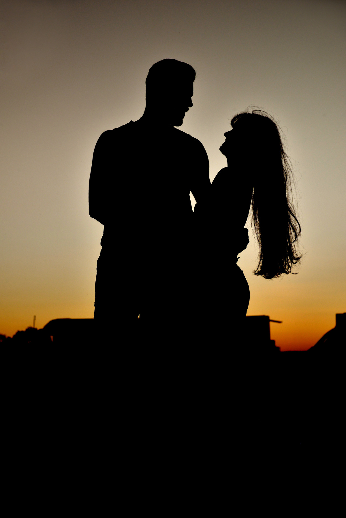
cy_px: 259
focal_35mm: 100
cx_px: 173
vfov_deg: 20.4
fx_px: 1440
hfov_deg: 13.7
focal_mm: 100
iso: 560
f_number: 9
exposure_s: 1/200
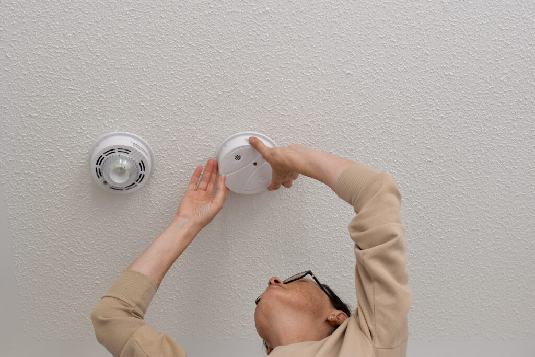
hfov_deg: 27.0
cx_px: 268
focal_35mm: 75
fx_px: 1115
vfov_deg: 18.2
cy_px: 178
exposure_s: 1/8
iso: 100
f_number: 5.6
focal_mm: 50
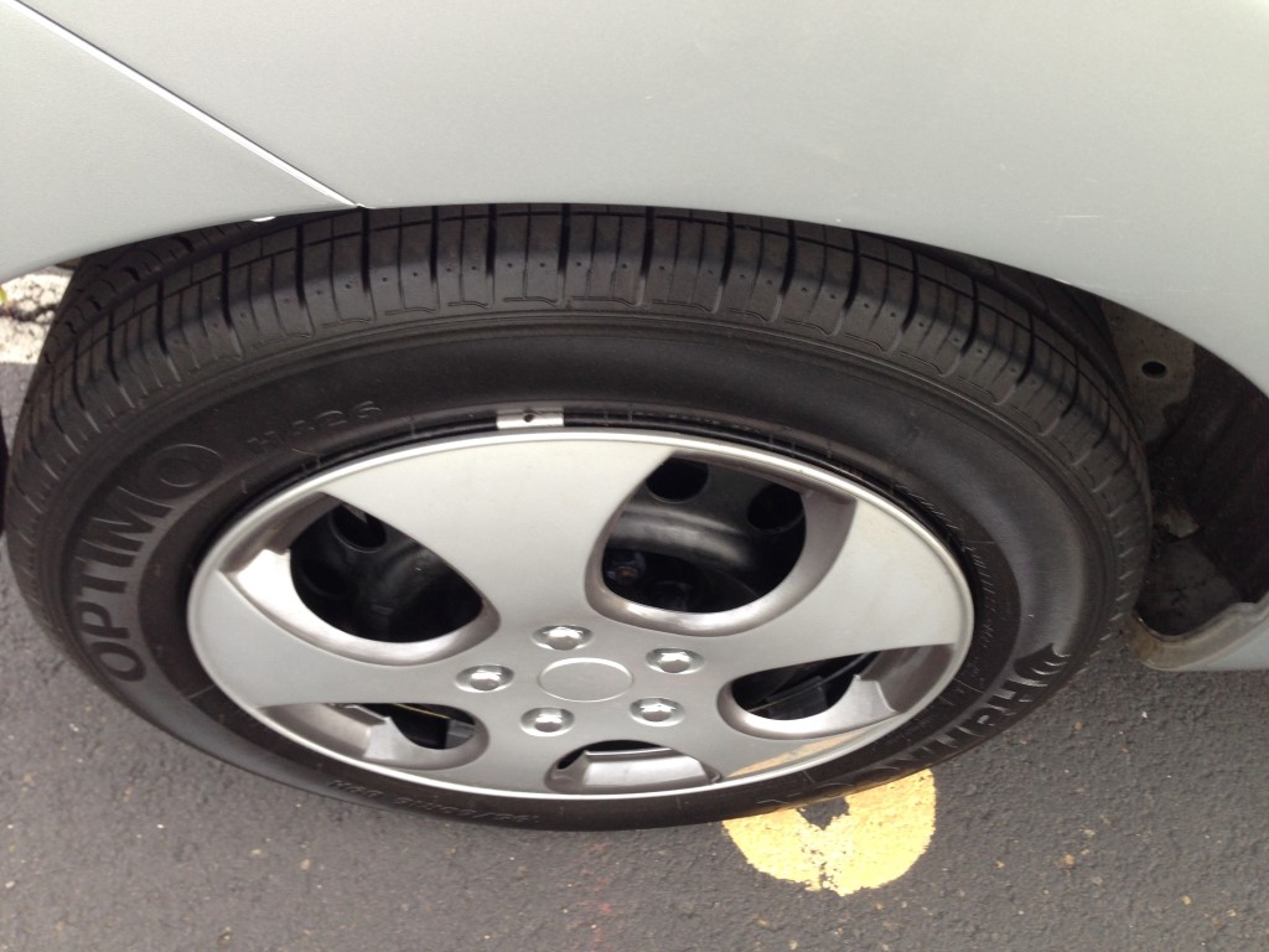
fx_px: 1210
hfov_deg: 55.4
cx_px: 634
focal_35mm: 33
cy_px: 476
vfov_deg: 42.9
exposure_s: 1/40
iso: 64
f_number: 2.4
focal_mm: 4.12
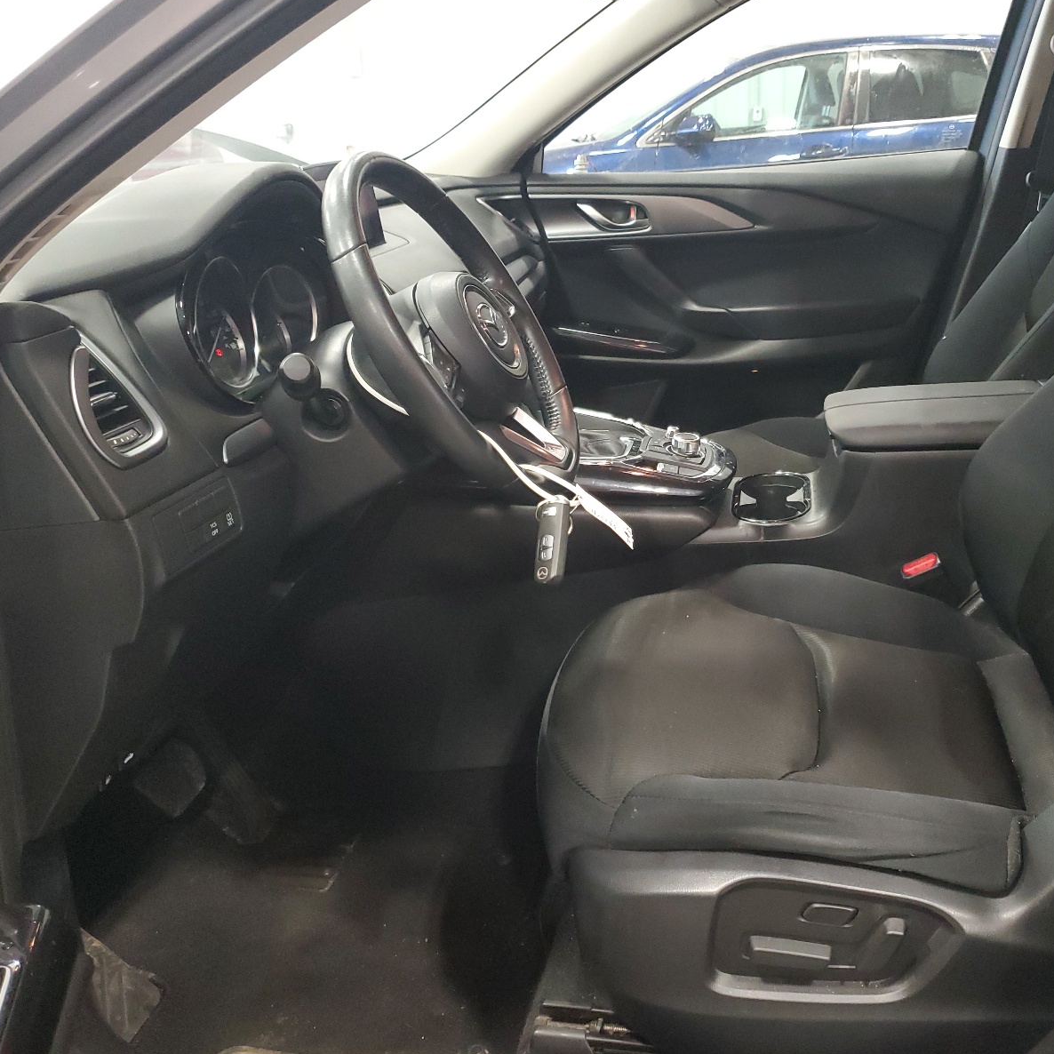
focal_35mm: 31
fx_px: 1068
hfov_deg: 52.0
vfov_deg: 52.5
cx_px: 654
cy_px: 523
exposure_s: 1/40
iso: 336
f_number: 1.5
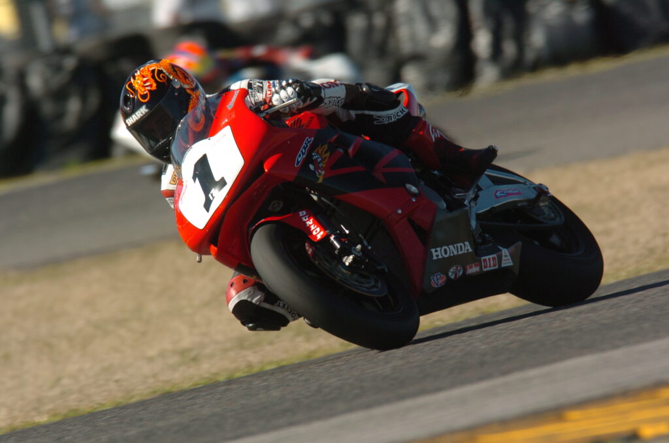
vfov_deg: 1.5
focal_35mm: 900
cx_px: 334
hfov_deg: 2.3
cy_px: 222
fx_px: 16689
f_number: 11
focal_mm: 600
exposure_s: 1/500
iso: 200
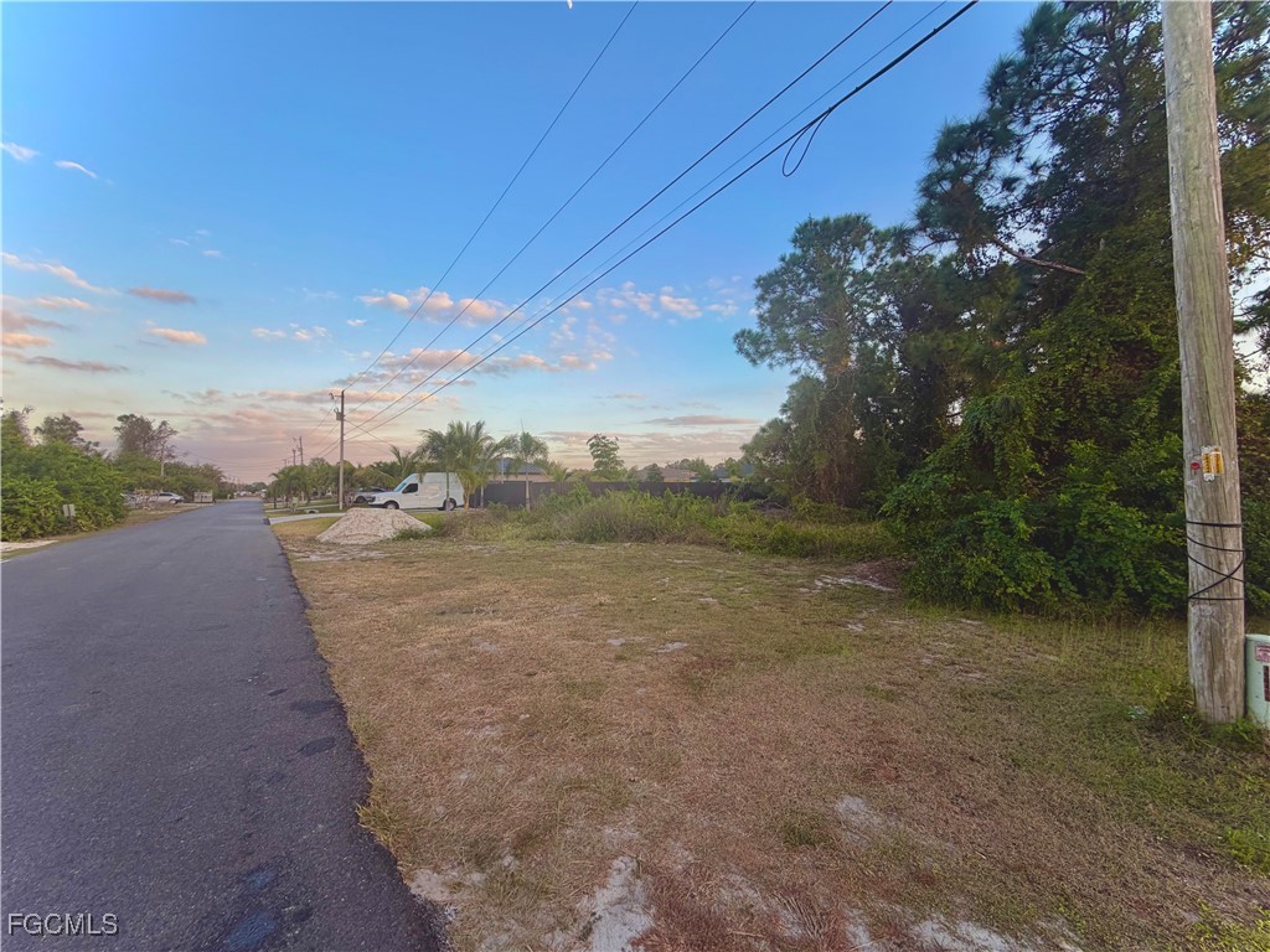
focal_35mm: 14
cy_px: 476
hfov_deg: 102.1
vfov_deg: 85.7
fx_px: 514
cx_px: 635
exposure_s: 1/307
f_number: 2.2
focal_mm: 2.22
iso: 50
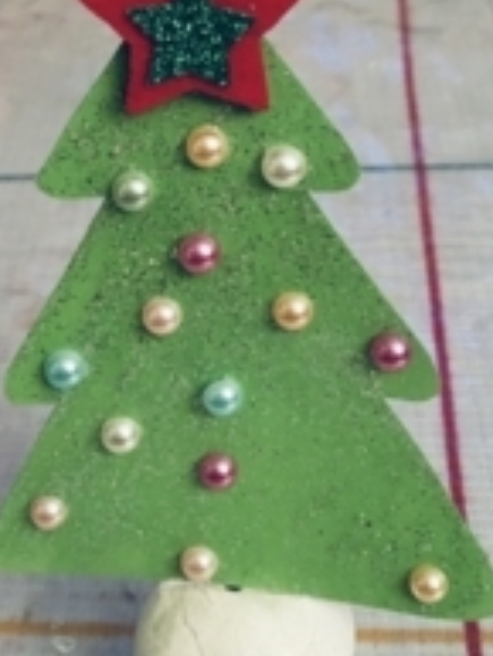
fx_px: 1214
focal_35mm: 64
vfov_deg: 29.4
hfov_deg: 22.9
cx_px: 194
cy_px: 104
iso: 200
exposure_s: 1/25
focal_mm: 4.15
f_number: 2.2
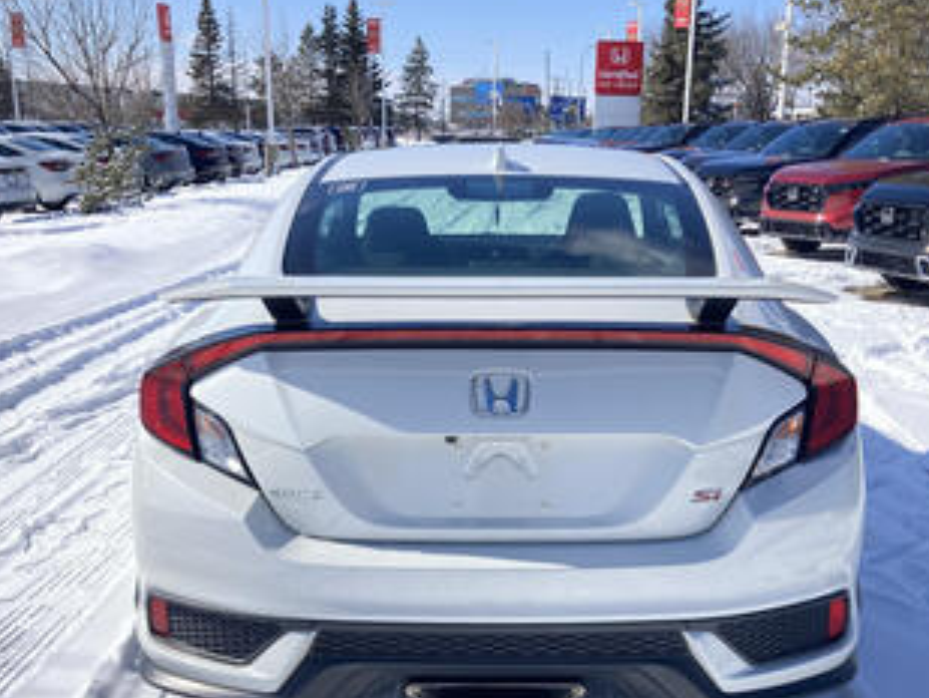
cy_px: 456
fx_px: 1020
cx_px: 499
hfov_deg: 48.9
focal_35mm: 38
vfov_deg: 37.4
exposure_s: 1/1845
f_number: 1.8
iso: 20
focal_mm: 3.99
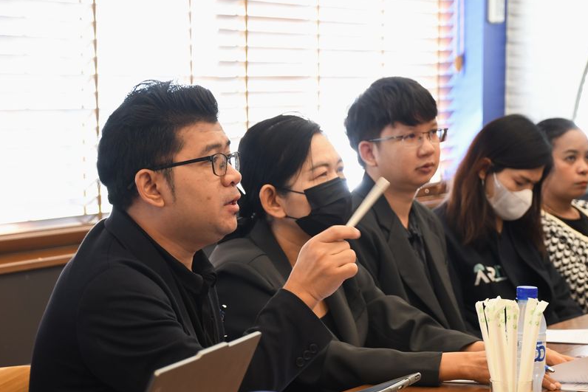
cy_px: 243
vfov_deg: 10.2
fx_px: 2205
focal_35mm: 135
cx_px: 349
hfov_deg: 15.2
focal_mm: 70
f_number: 5
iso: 800
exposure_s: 1/30
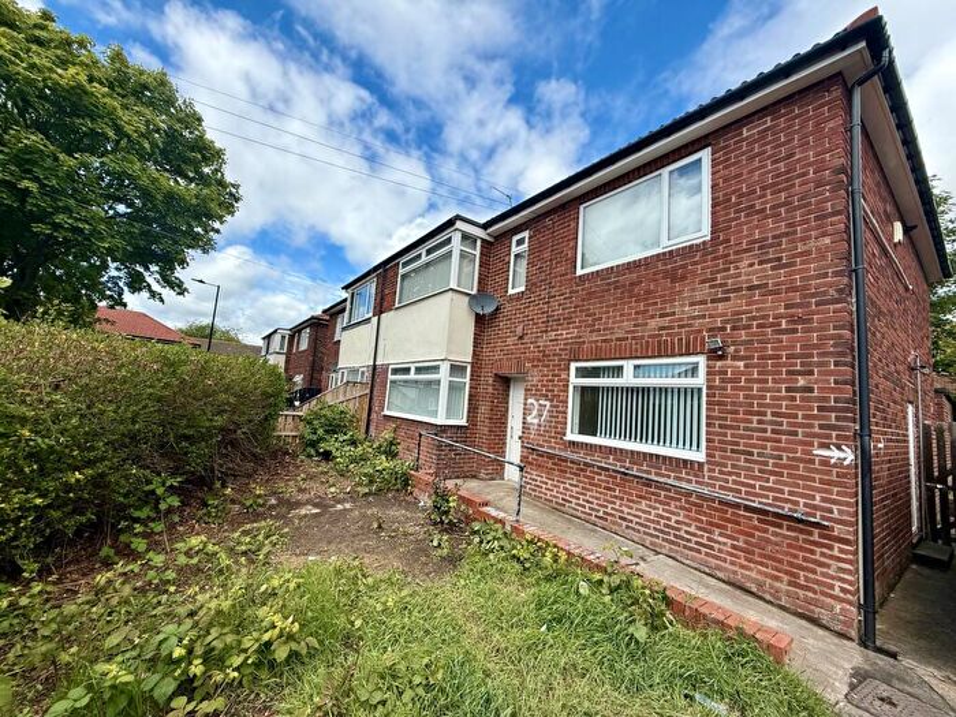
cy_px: 358
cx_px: 478
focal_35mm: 14
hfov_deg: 102.1
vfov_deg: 85.7
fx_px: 387
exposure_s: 1/1497
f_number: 2.2
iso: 50
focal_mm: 2.22
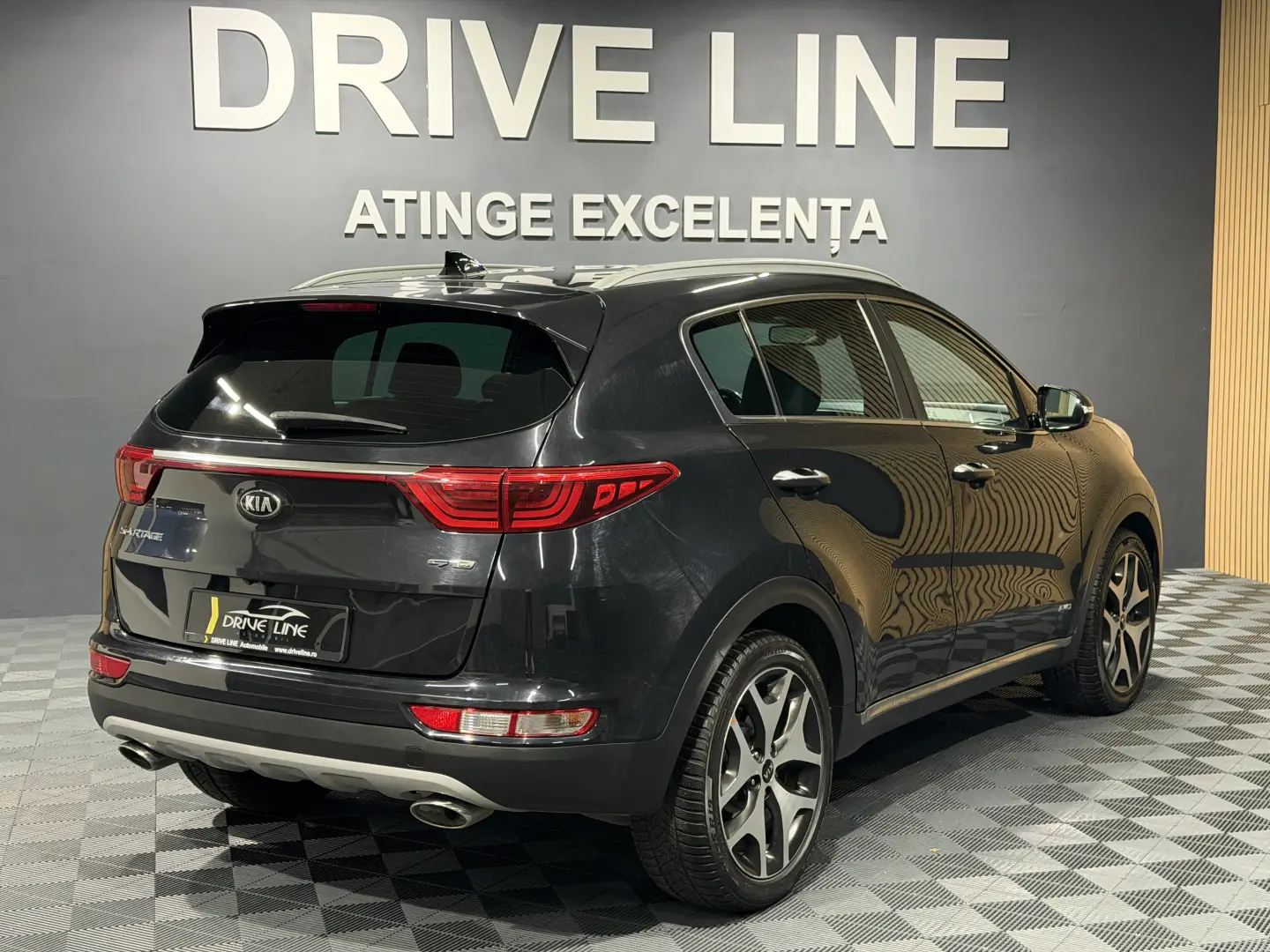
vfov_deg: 30.3
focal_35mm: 48
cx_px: 635
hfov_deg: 39.7
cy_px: 476
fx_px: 1761
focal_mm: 6.76
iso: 200
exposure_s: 1/50
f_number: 1.78
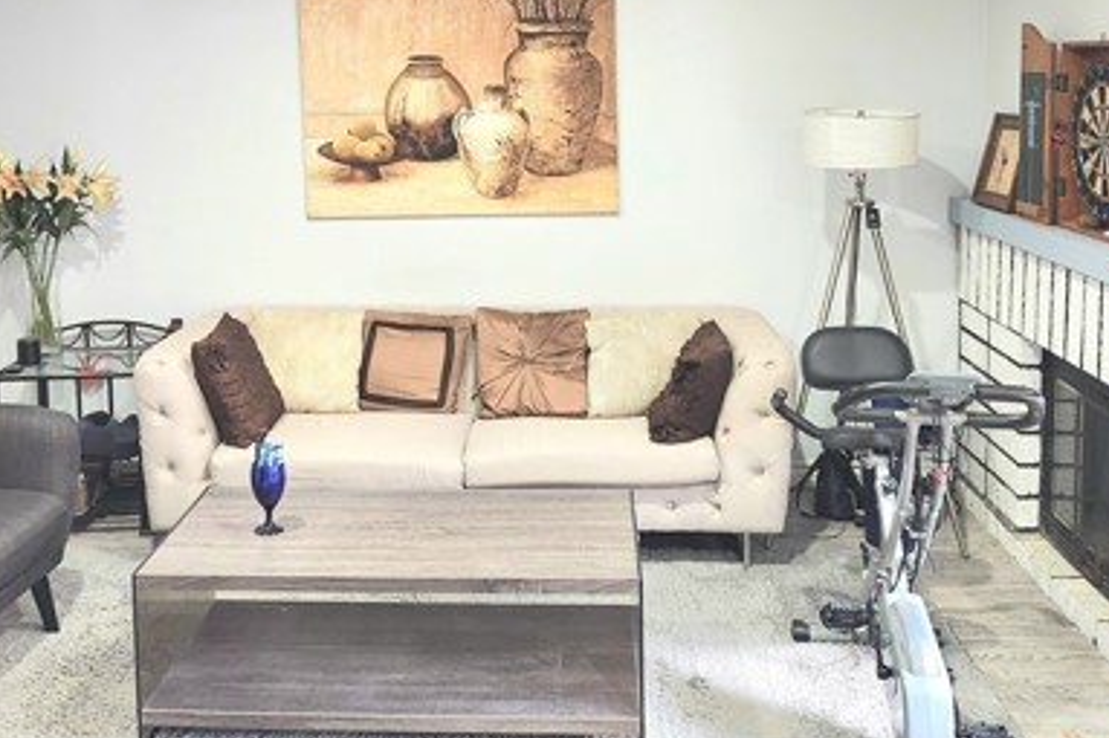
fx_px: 1232
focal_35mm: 40
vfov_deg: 32.8
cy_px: 197
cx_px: 504
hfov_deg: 48.4
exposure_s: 1/120
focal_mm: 5.4
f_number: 1.8
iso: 400
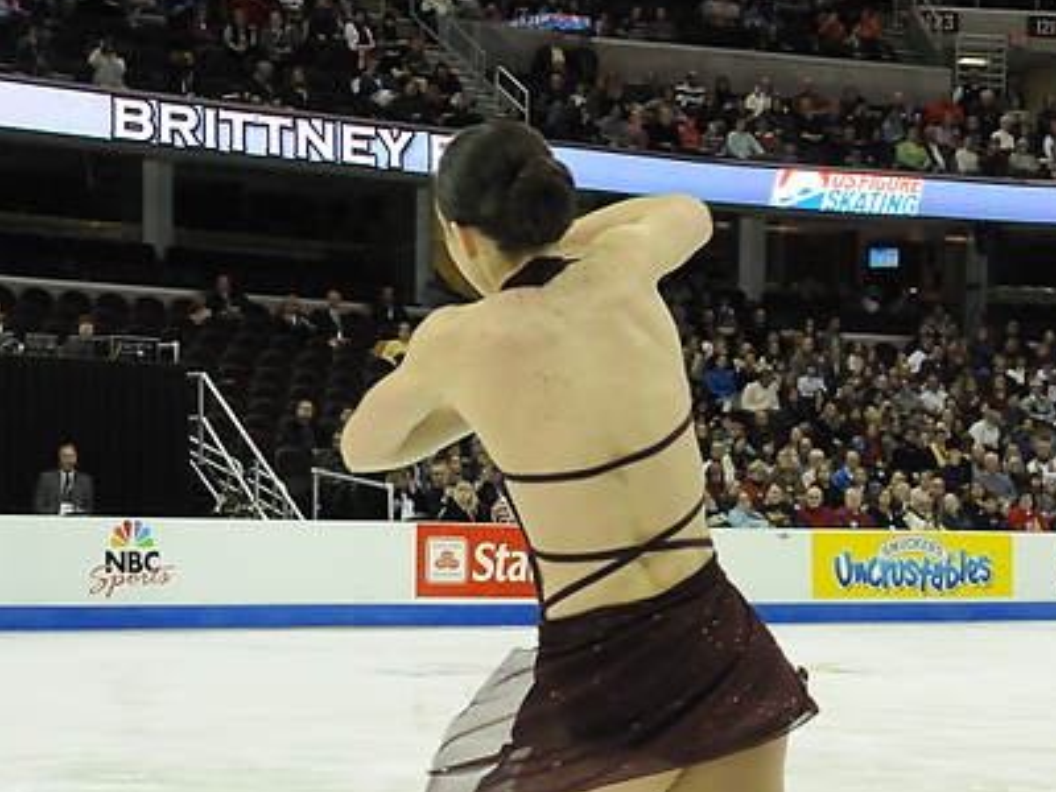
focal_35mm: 98
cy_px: 667
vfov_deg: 15.0
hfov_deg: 19.9
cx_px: 797
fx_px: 2990
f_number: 5.6
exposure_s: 1/800
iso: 3200
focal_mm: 34
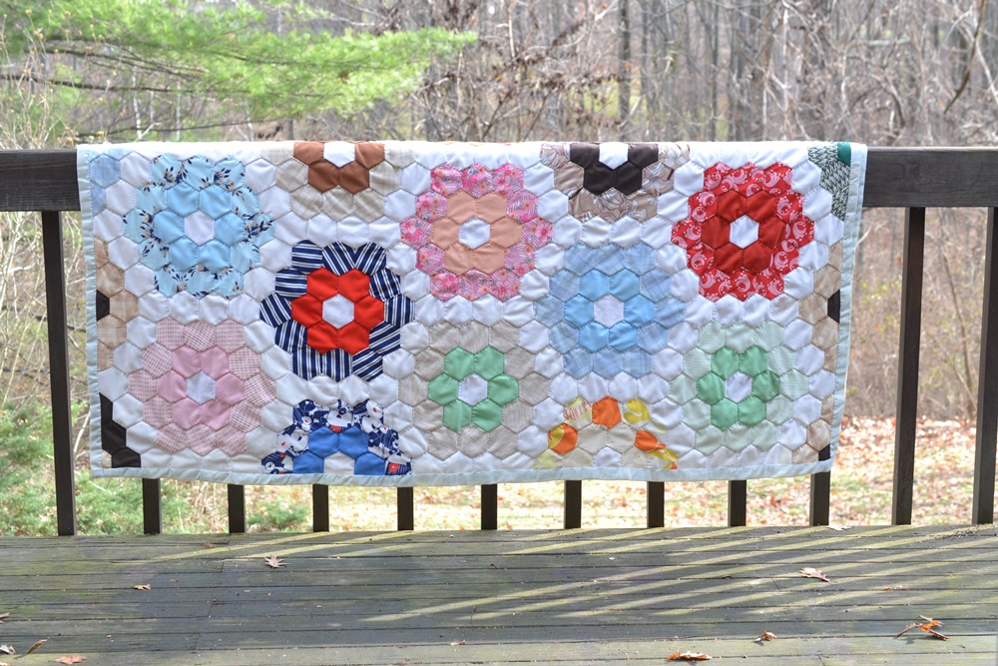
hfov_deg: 33.4
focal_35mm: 60
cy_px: 333
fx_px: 1663
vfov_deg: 22.6
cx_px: 499
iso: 250
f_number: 8
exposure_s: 1/125
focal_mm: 40
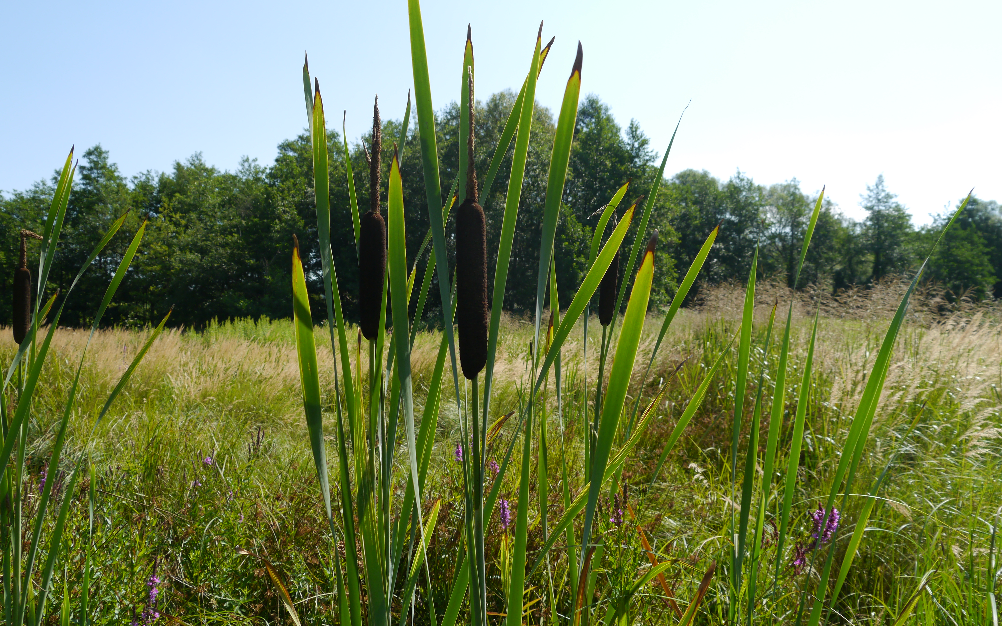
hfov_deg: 62.9
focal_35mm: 30
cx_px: 501
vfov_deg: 41.8
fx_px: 819
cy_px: 291
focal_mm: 14
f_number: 7.1
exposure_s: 1/320
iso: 160
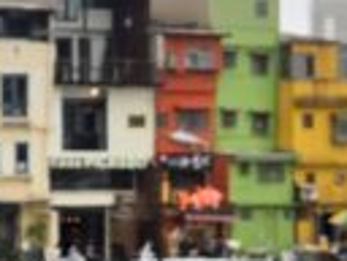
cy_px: 215
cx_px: -279
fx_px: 1844
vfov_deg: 8.1
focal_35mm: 184
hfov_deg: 10.1
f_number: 1.8
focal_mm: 5.4
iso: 40
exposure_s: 1/247
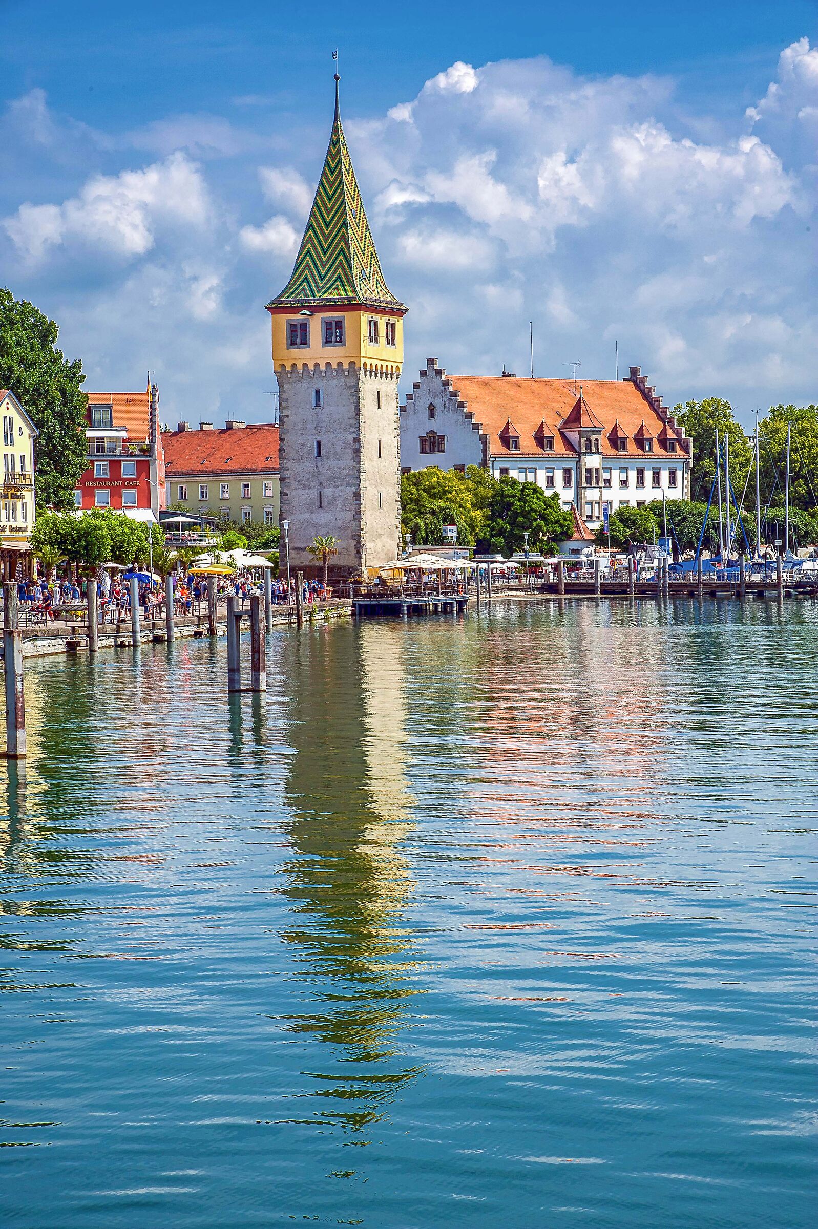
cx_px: 409
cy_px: 614
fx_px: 2798
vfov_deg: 24.8
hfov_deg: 16.6
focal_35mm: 82
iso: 250
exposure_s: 1/160
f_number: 18
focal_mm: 82
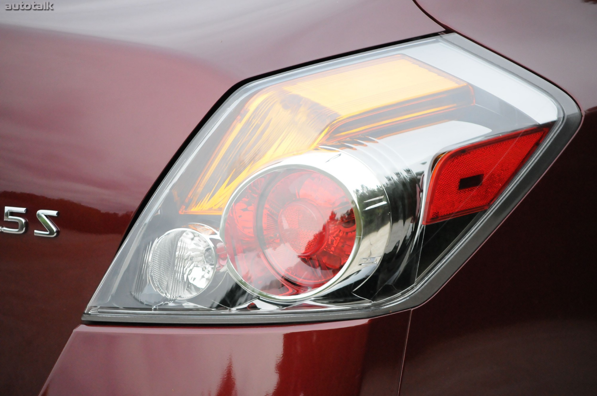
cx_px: 298
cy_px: 198
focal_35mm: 158
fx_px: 2609
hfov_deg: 13.1
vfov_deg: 8.7
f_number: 5.6
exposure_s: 1/500
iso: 2000
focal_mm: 105
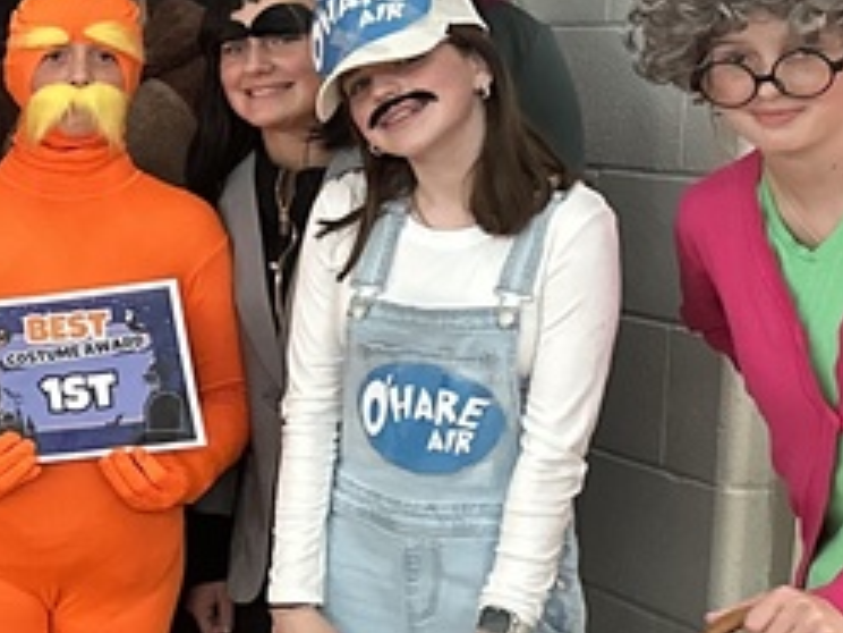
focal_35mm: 99
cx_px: -666
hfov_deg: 16.6
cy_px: 310
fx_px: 2411
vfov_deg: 14.9
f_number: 1.78
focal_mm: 6.86
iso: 800
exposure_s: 1/60
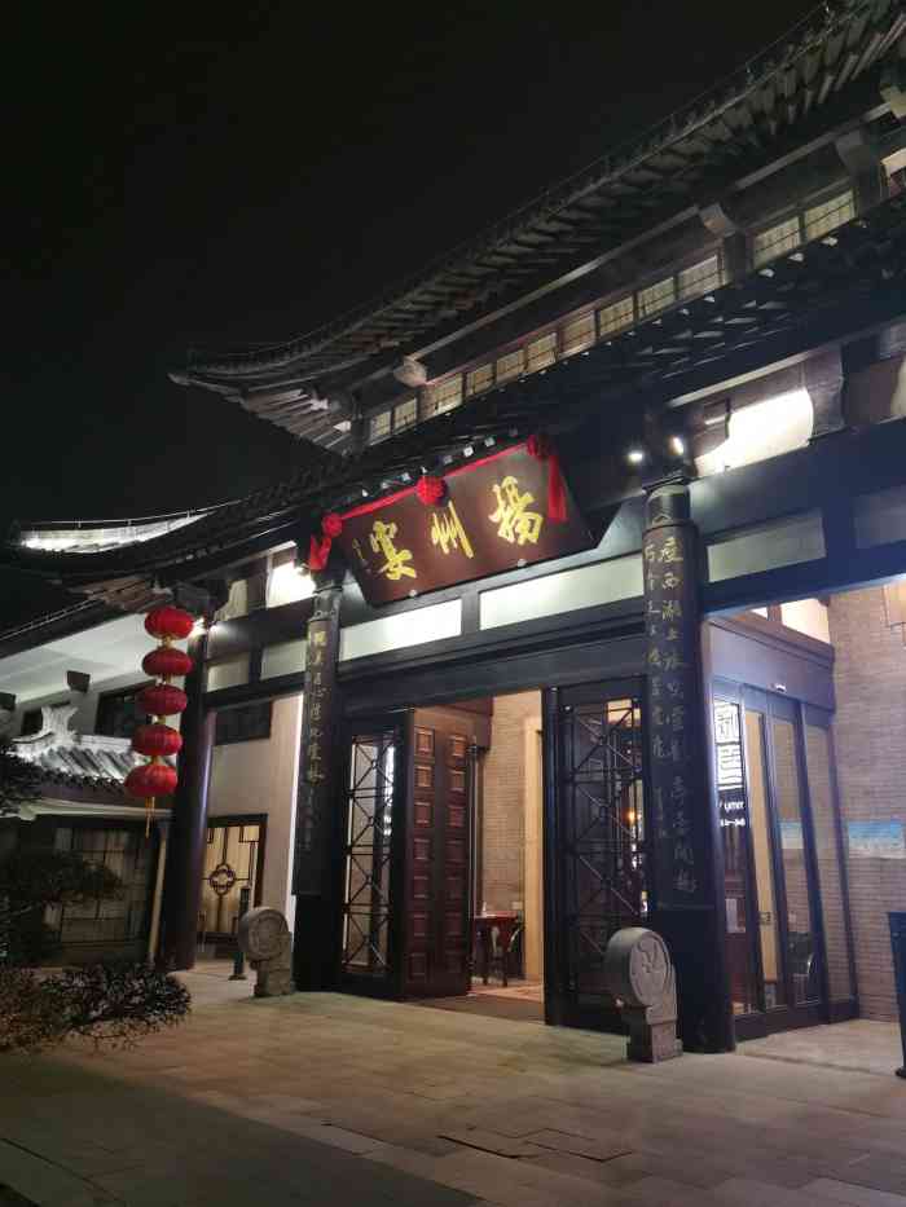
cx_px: 453
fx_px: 942
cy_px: 604
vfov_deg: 65.3
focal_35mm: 27
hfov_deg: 51.4
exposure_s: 1/50
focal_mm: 6.71
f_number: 1.9
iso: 250
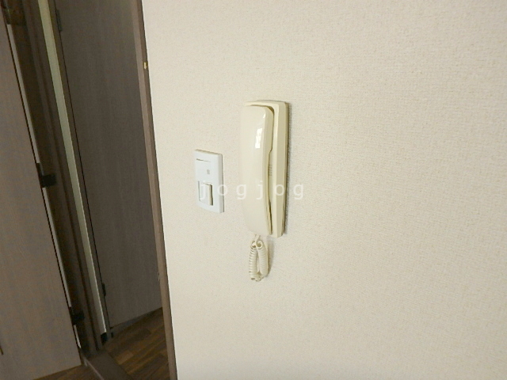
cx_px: 254
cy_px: 190
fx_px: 308
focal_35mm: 21
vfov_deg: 63.4
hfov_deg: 79.0
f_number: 3.5
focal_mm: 3.7
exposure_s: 1/40
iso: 200
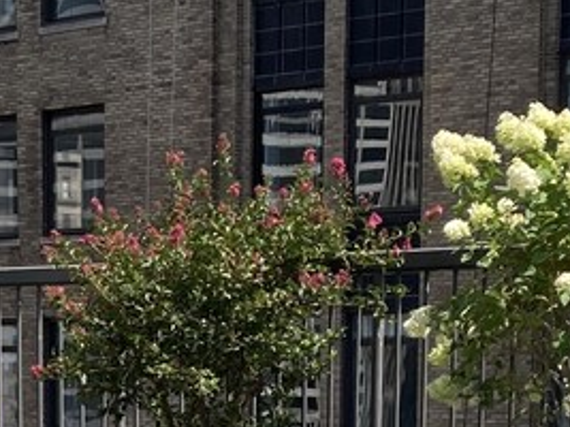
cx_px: 69
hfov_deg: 14.0
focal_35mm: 140
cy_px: 752
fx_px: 2304
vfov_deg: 10.0
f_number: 1.8
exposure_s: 1/1621
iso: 20
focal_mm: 3.99
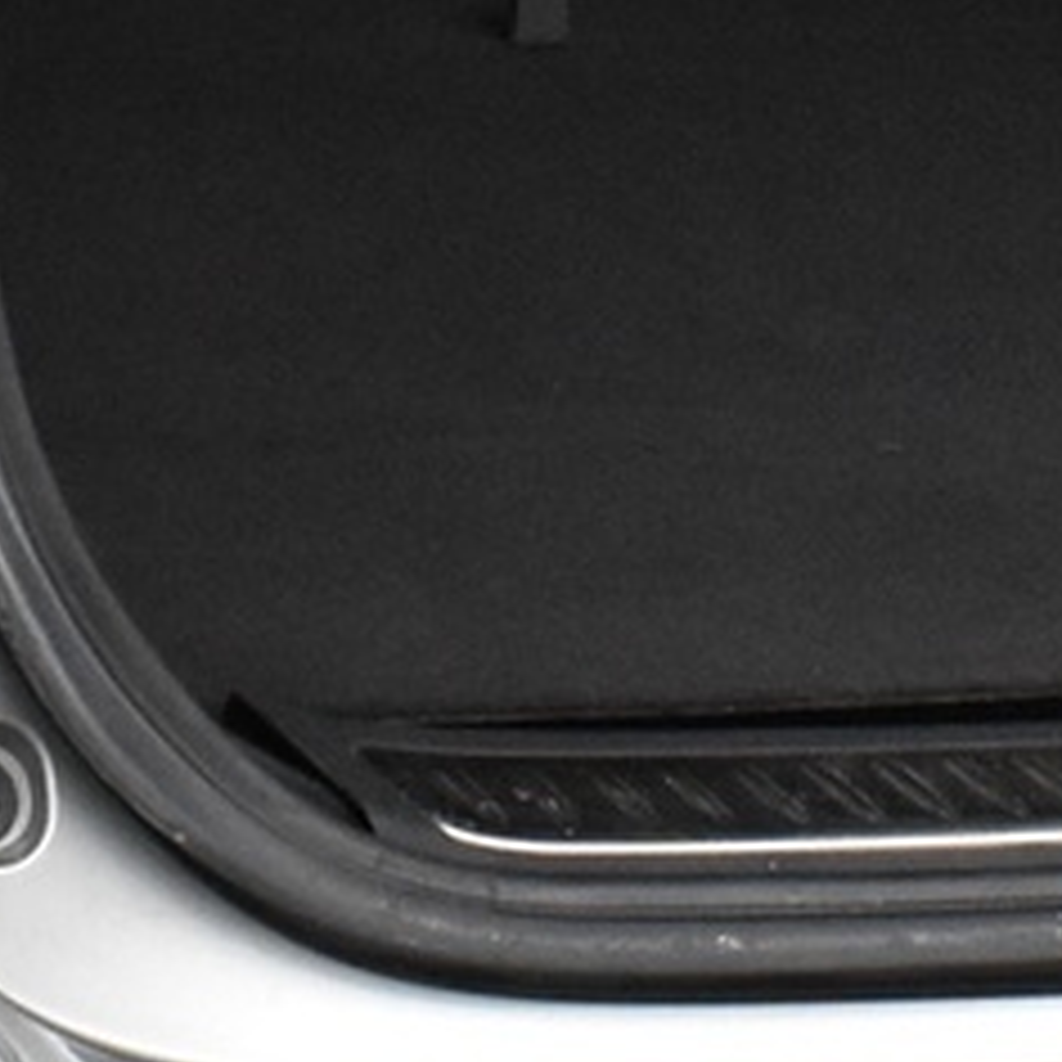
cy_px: -248
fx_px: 6974
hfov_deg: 8.7
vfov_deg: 8.6
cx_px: 884
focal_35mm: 201
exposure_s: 1/100
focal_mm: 23
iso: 3200
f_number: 5
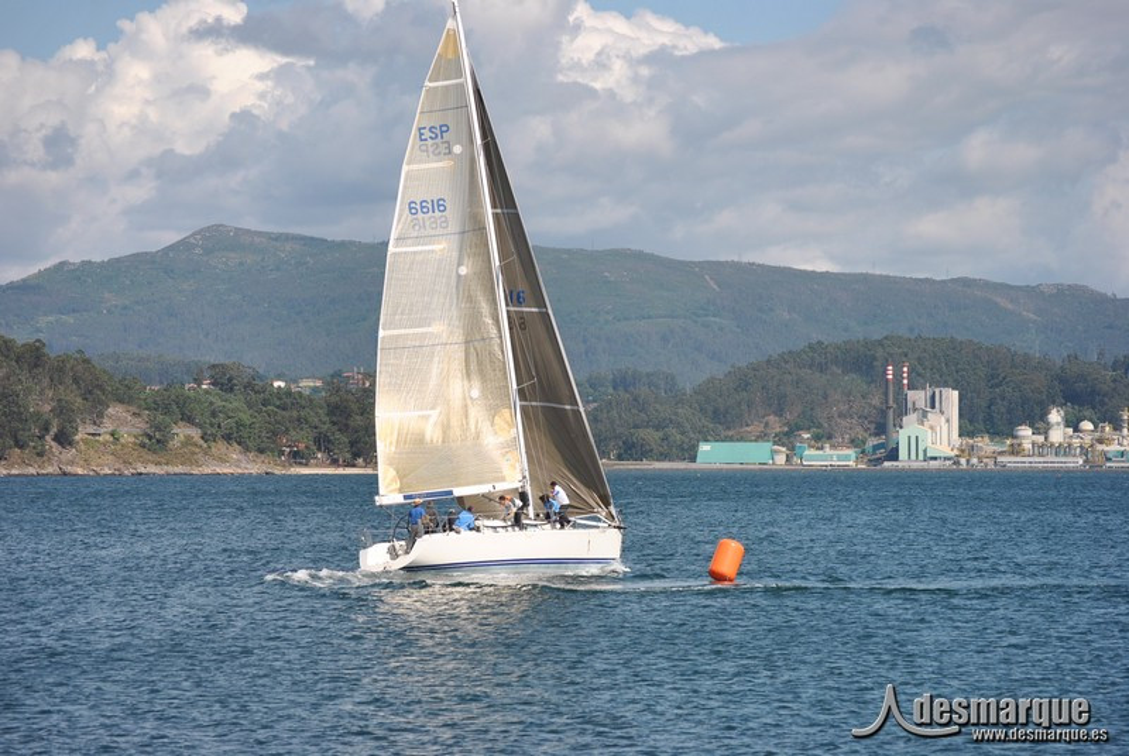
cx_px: 564
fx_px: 4334
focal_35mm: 138
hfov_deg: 14.8
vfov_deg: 10.0
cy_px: 378
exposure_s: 1/640
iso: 100
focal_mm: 92
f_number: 6.3
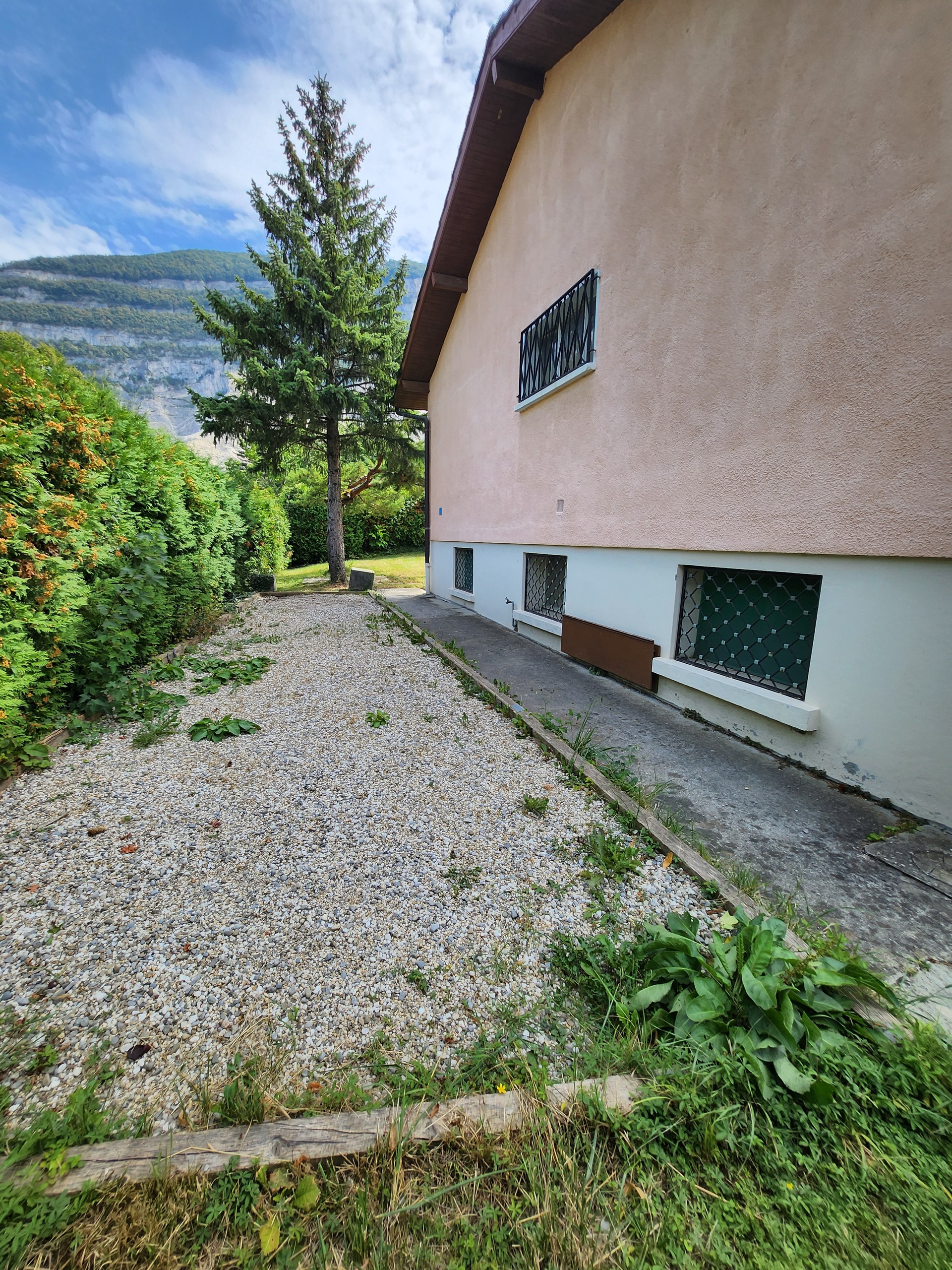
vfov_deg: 106.2
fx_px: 477
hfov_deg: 89.9
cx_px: 476
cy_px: 635
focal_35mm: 13
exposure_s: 1/545
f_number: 2.2
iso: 32
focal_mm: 1.74
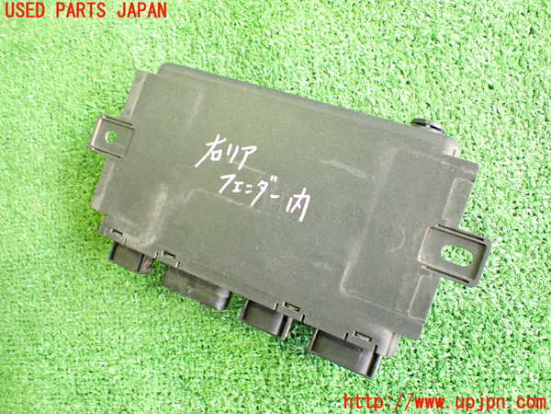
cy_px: 207
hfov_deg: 60.0
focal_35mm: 30
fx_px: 478
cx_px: 276
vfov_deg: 46.8
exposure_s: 1/40
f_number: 2.3
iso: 800
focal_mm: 5.4
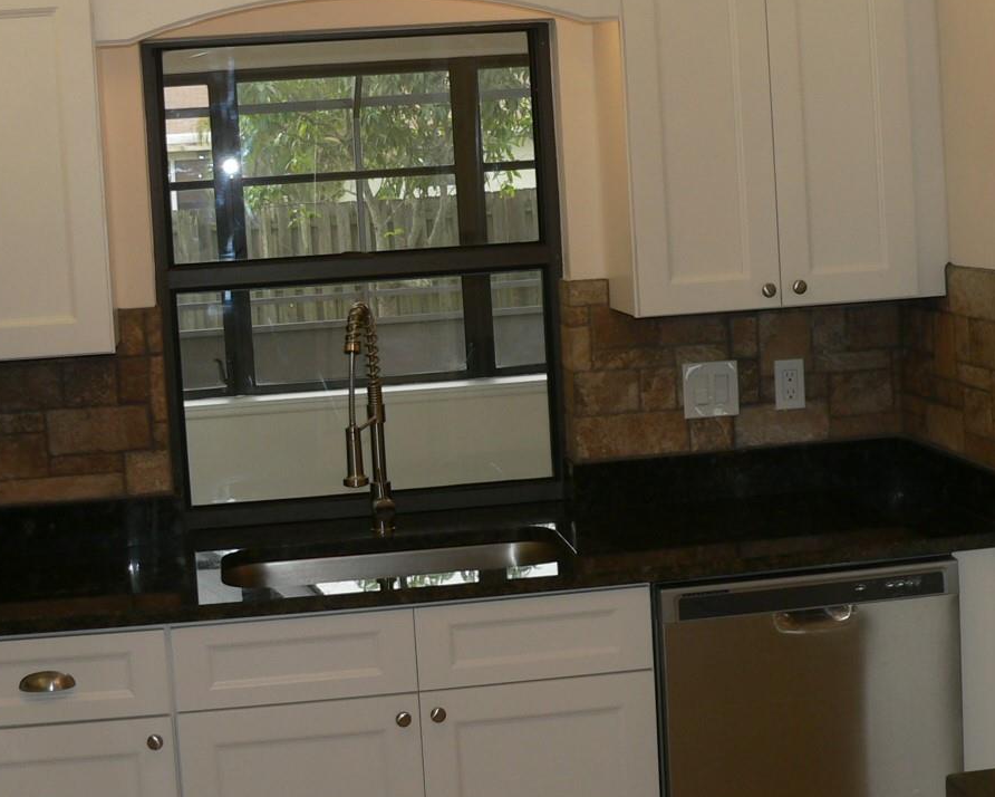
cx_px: 502
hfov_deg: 30.0
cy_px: 262
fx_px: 1856
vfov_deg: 24.1
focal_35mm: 63
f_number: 2.8
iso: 80
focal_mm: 6
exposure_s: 1/60
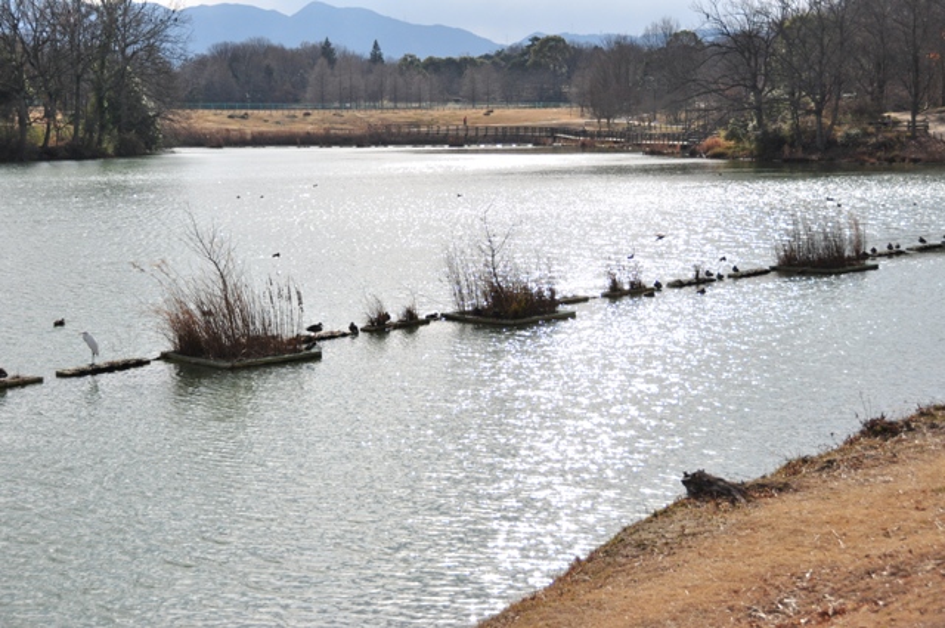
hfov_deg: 31.9
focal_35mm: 63
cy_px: 314
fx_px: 1652
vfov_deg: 21.5
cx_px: 472
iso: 320
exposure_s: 1/4000
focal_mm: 42
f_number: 4.5
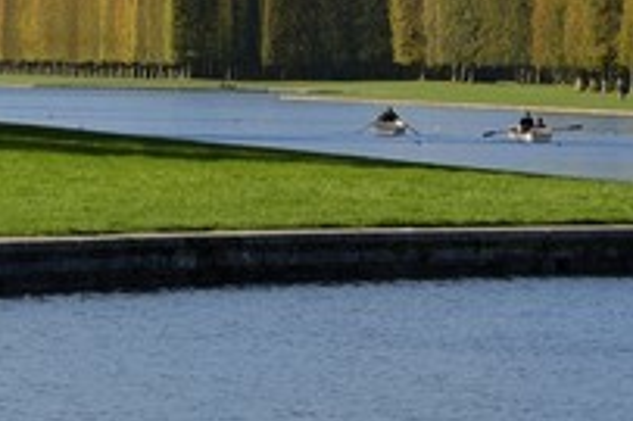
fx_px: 6008
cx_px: 150
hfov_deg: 6.0
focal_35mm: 342
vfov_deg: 4.0
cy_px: 12
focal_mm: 165
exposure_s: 1/250
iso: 200
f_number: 11
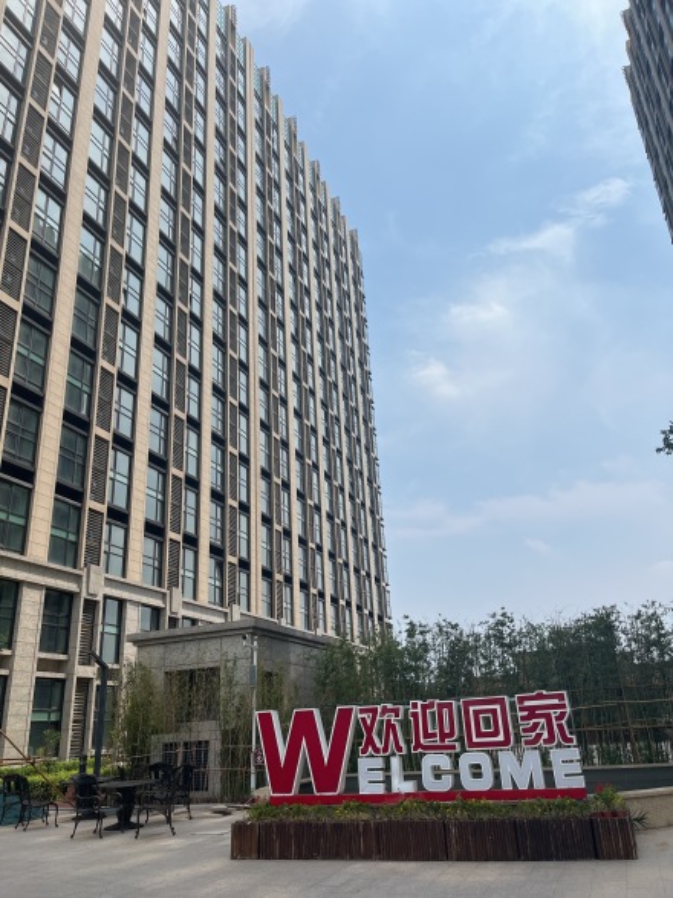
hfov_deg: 53.0
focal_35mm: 26
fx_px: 674
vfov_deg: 67.3
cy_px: 449
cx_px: 336
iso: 50
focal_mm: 5.1
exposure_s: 1/7874
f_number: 1.6
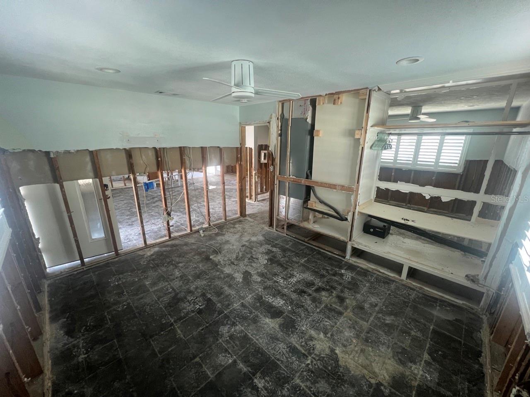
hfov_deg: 106.2
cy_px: 198
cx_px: 265
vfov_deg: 89.9
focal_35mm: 13
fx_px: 199
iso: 320
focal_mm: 1.57
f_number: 1.8
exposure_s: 1/60
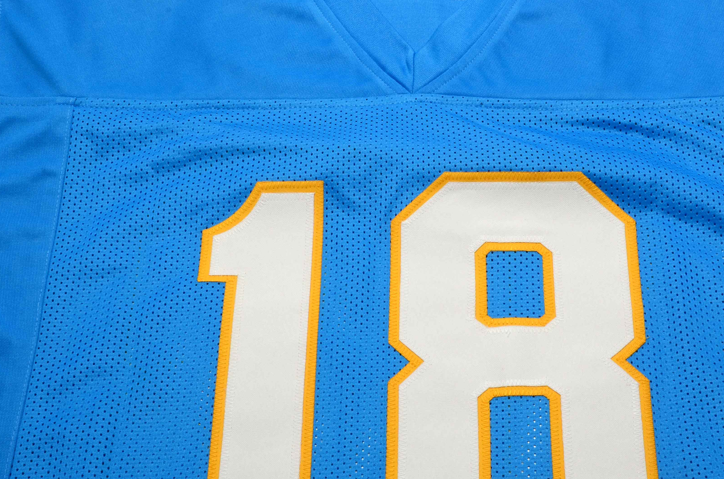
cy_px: 253
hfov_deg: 27.3
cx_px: 433
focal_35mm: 74
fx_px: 1485
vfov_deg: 18.3
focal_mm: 32
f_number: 22
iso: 200
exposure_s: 1/160
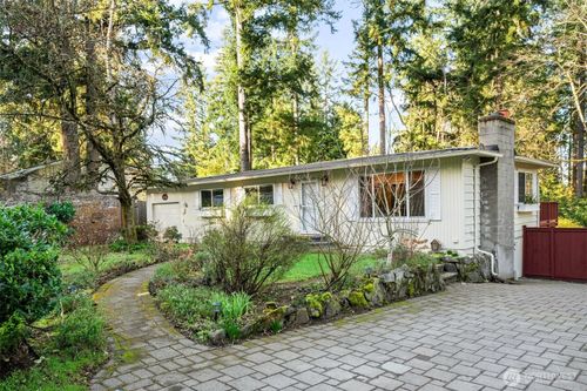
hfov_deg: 93.3
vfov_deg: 70.4
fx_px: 277
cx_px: 294
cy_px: 196
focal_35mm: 17
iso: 200
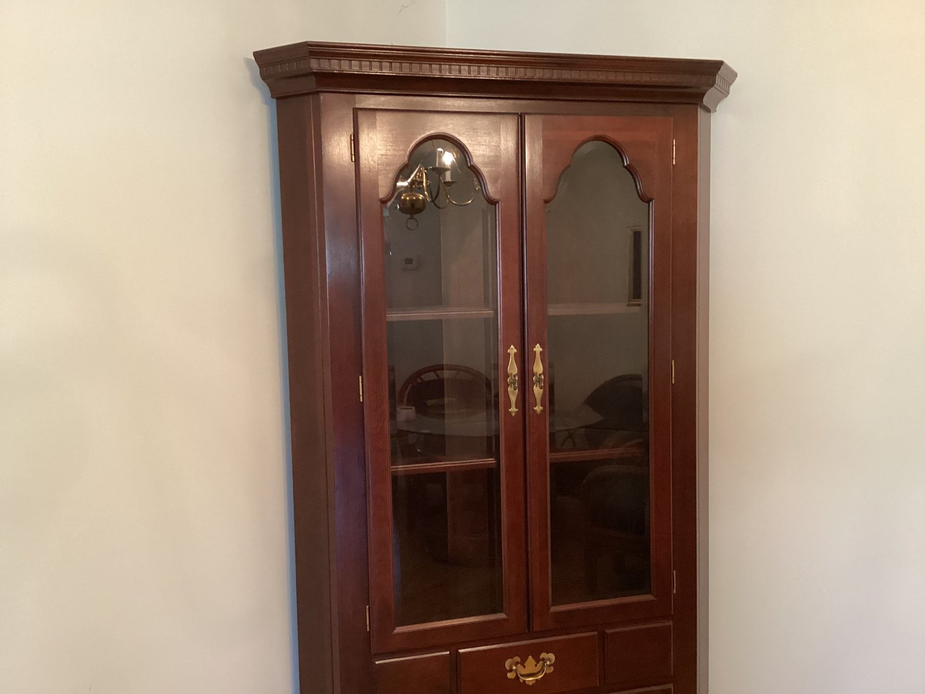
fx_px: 828
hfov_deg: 58.3
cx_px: 462
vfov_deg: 45.4
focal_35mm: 31
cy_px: 347
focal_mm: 3.3
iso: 320
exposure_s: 1/30
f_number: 2.4
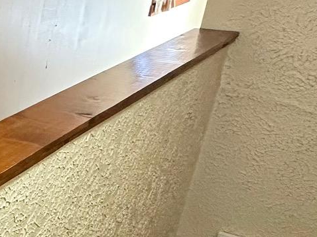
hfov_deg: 22.7
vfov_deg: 24.2
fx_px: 549
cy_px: 165
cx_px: -215
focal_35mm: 60
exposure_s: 1/99
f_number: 2.2
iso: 200
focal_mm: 2.22
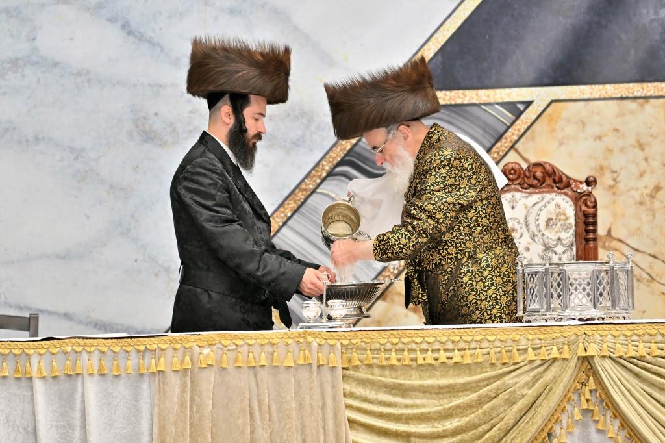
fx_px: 5540
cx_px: 332
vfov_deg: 4.6
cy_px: 222
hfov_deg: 6.9
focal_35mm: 300
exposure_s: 1/160
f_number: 2.8
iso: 400
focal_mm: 200
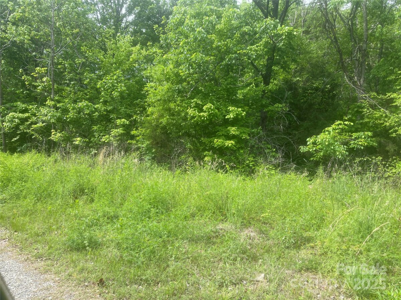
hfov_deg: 69.4
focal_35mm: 25
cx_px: 200
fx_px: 290
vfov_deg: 54.9
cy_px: 150
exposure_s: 1/908
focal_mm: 5.1
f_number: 1.6
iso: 32
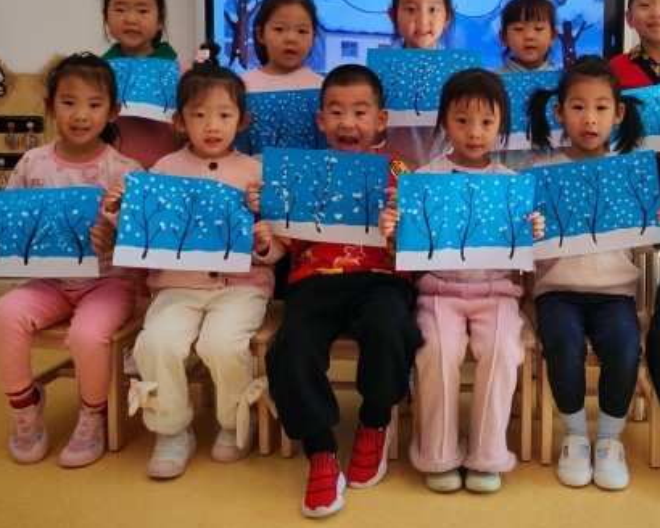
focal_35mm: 45
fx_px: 879
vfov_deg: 32.8
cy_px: 135
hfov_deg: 40.5
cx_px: 452
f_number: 1.95
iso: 50
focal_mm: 5.52
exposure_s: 1/120
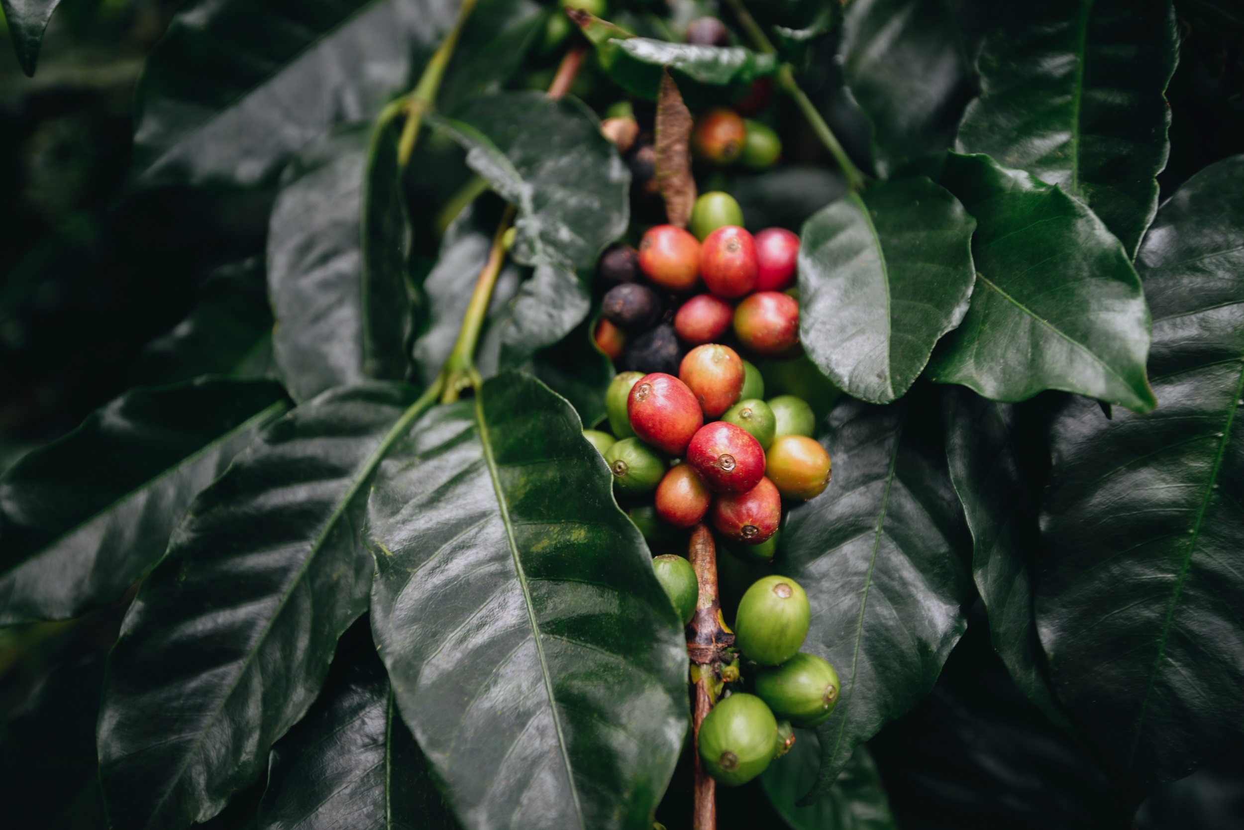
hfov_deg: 60.3
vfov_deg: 42.3
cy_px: 415
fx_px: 1071
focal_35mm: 31
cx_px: 622
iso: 200
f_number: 4
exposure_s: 1/30
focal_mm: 31
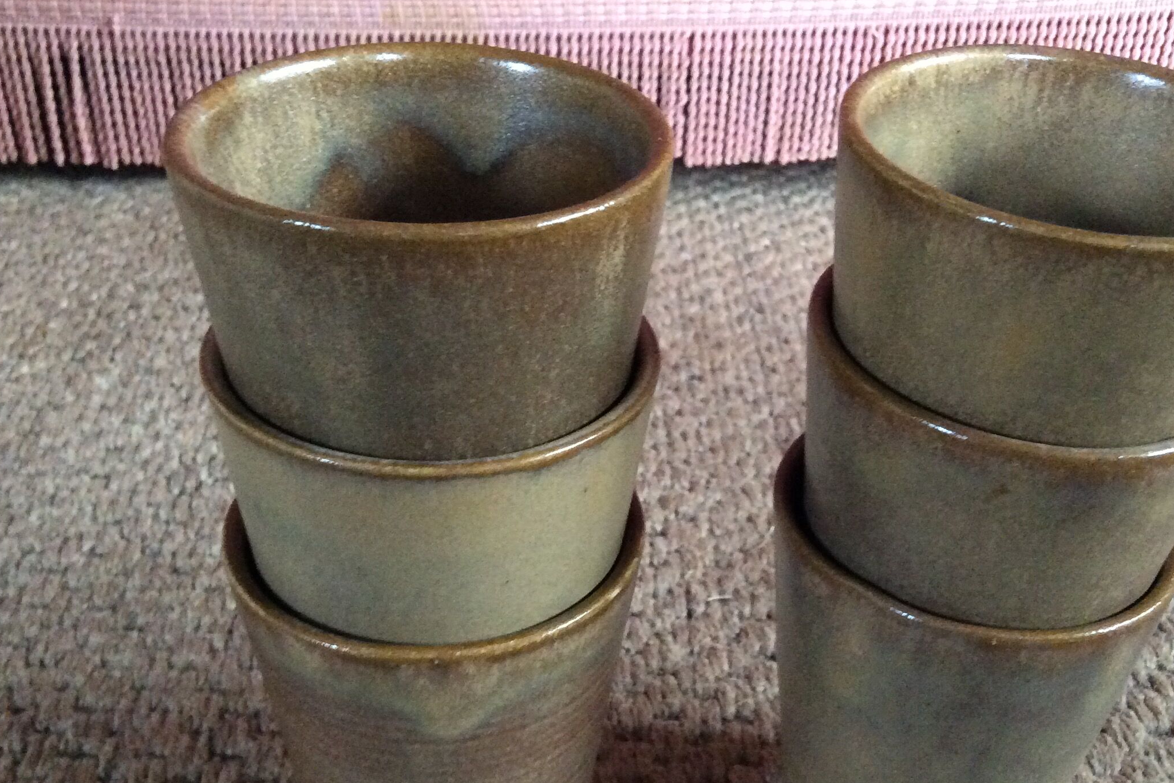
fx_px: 1369
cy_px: 478
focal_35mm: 42
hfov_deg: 46.4
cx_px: 616
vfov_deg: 31.8
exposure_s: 1/17
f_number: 2.4
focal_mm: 3.3
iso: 320
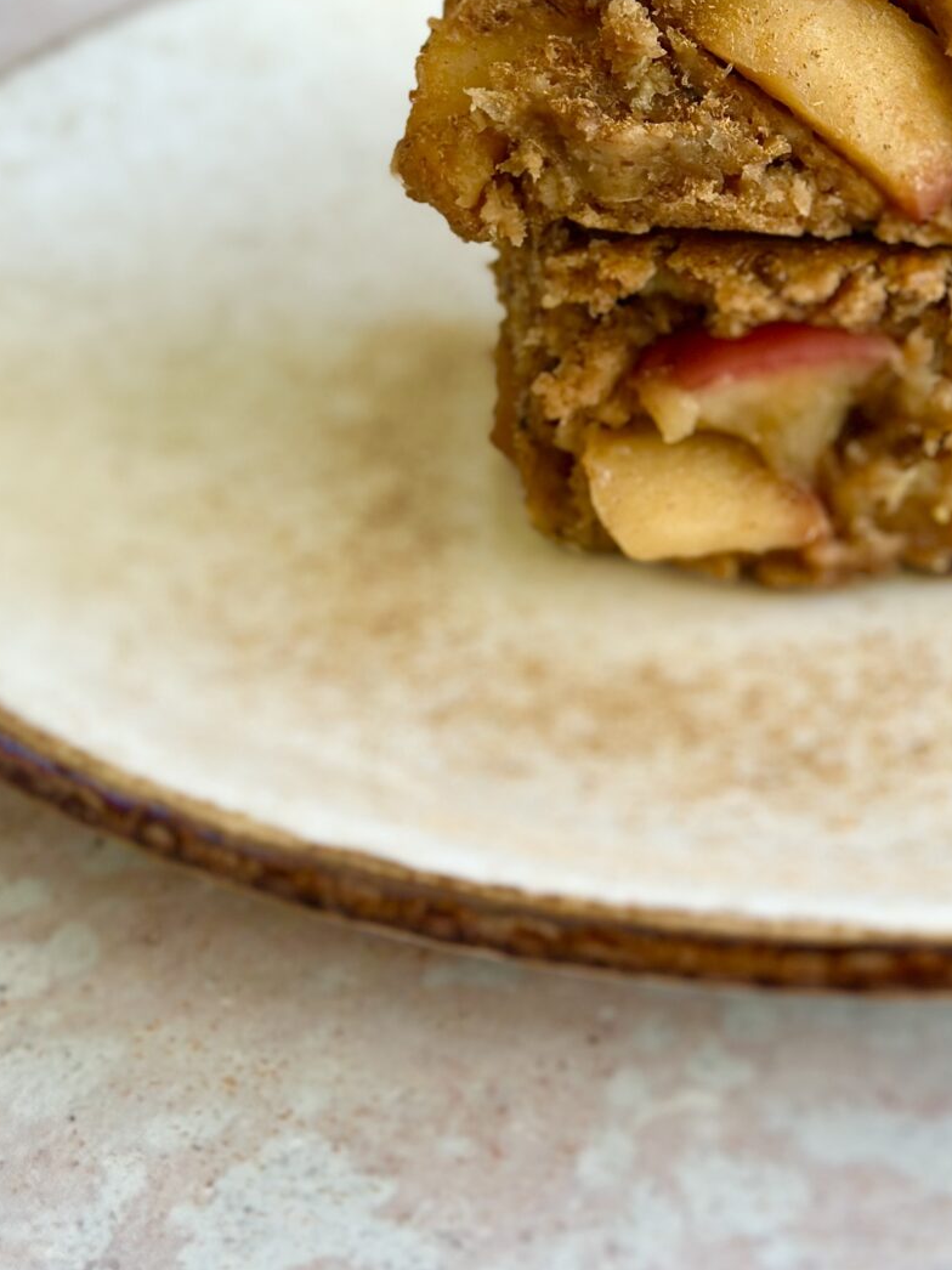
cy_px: 106
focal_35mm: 94
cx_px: 905
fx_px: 3448
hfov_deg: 15.5
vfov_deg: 20.4
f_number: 1.78
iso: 80
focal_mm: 6.86
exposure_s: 1/437
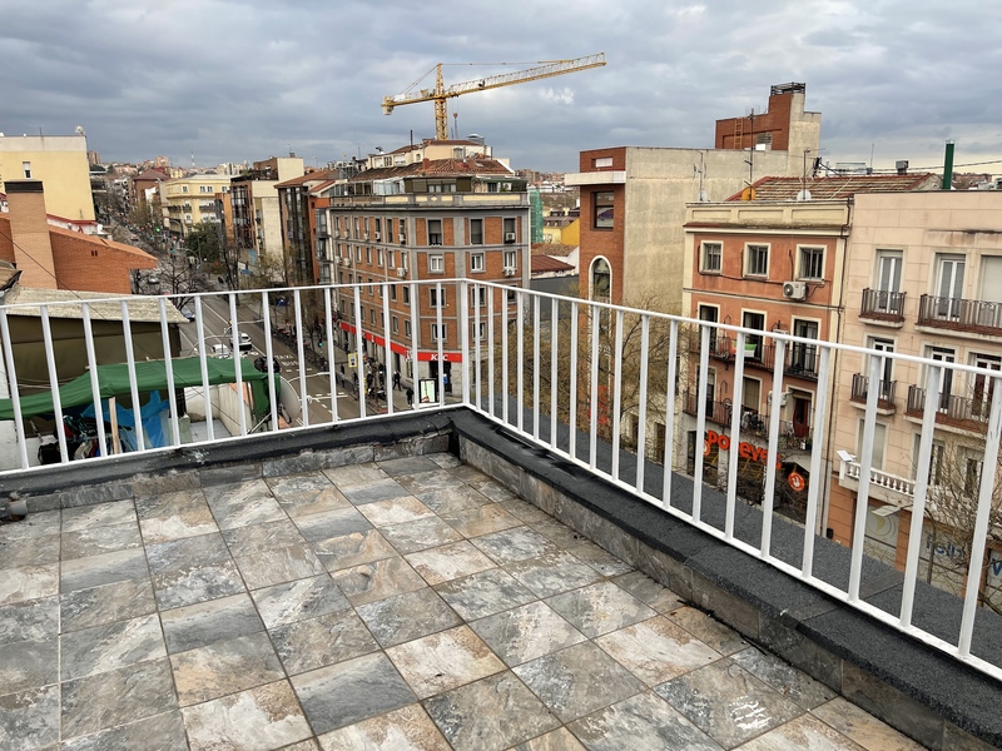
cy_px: 376
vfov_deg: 54.9
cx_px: 501
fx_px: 724
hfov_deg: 69.4
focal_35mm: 25
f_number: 1.6
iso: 32
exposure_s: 1/486
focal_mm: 5.1
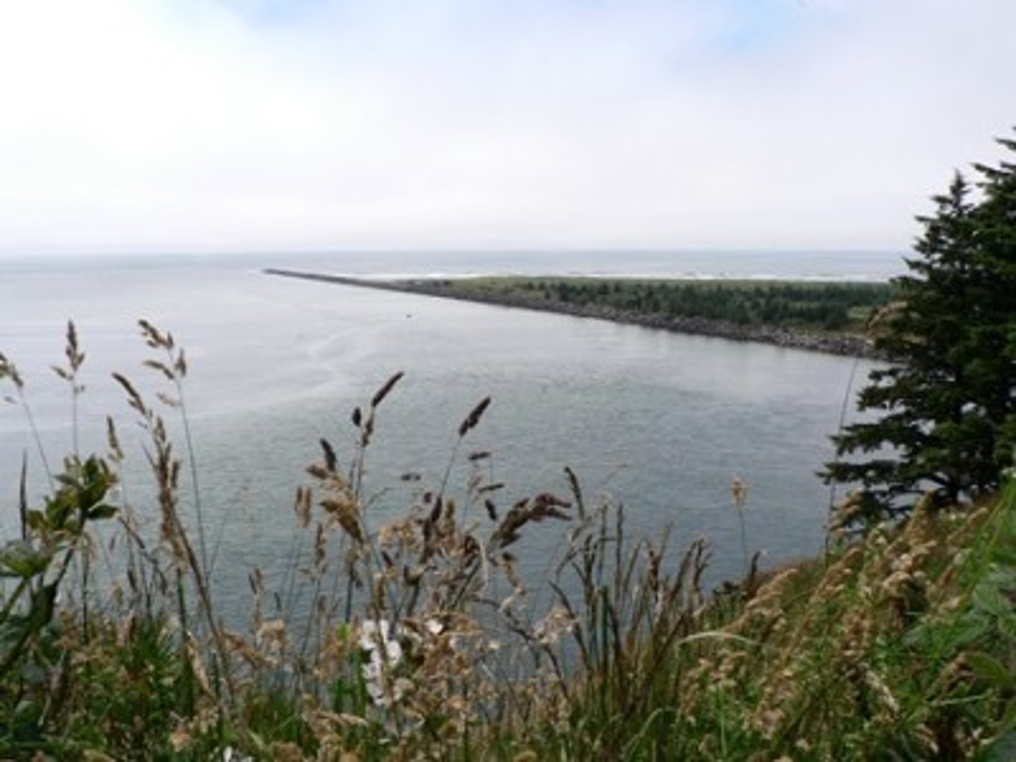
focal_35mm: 36
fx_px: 1057
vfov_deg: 39.7
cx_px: 508
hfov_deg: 51.4
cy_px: 381
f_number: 5.6
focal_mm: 6
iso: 80
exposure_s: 1/250
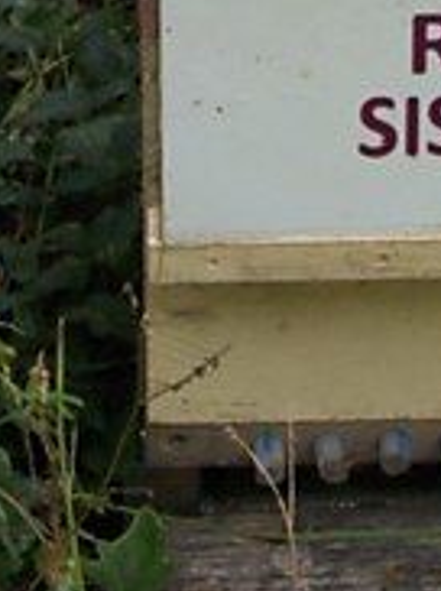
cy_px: -328
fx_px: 4325
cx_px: 545
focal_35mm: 254
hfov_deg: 5.8
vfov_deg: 7.6
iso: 80
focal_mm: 13.7
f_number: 4.6
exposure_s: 1/80
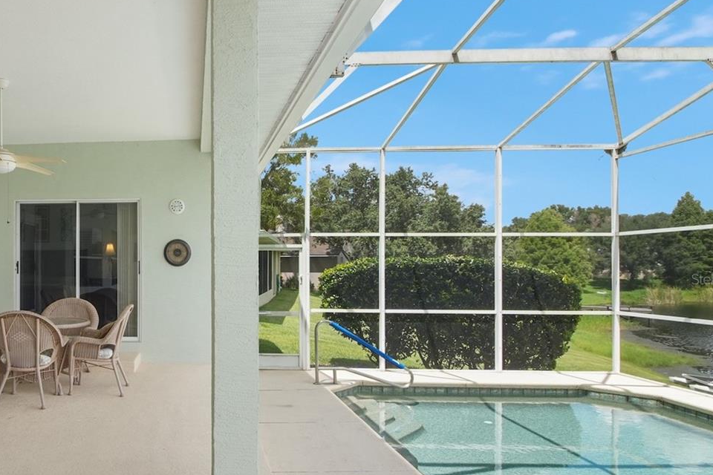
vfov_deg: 51.0
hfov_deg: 66.3
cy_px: 279
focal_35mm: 25
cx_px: 163
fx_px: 495
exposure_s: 1/125
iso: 500
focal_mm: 10
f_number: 8
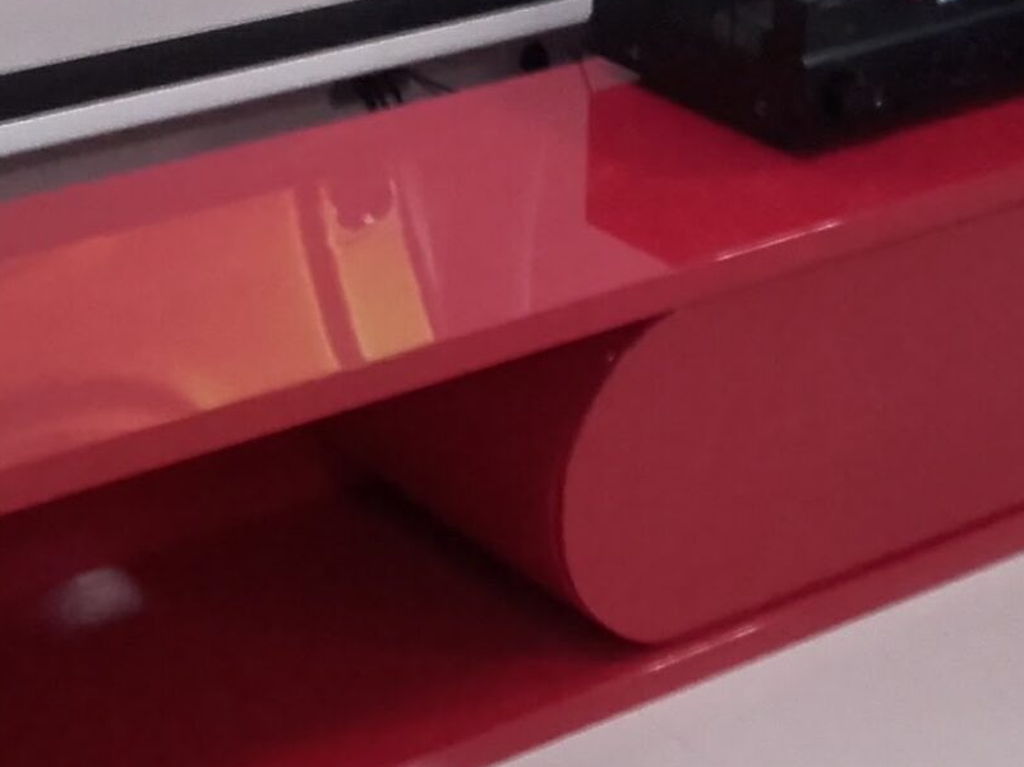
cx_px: 568
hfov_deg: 19.8
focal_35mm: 99
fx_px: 2928
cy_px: 228
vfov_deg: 14.9
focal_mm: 3.31
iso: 230
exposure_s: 1/8
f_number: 2.2
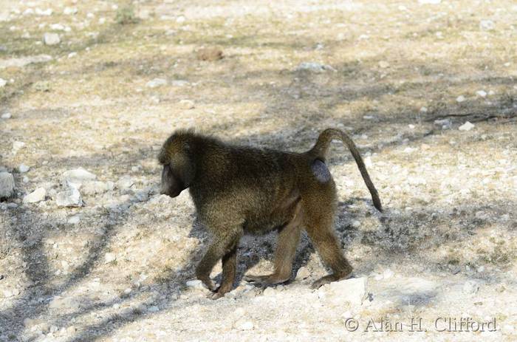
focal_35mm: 248
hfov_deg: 8.3
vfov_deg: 5.5
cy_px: 171
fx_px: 3546
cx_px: 258
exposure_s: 1/640
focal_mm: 165
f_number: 5
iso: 200
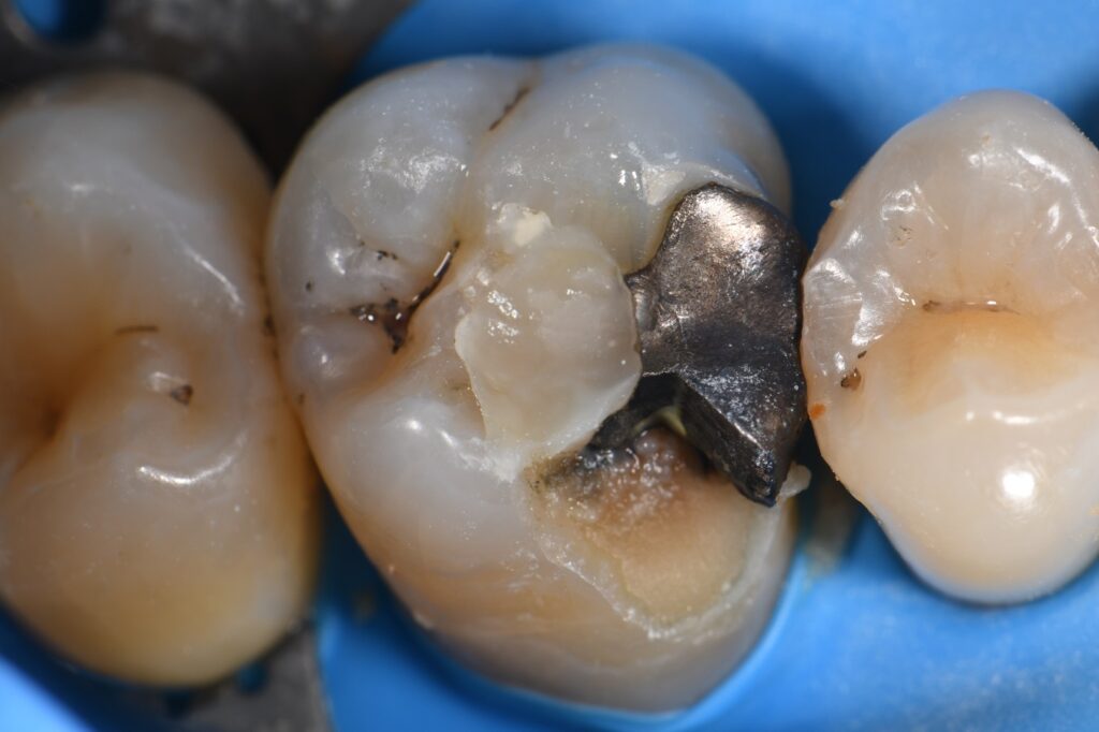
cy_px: 366
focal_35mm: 157
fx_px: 4791
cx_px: 550
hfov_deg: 13.1
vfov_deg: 8.7
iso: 200
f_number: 29
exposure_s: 1/160
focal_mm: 105
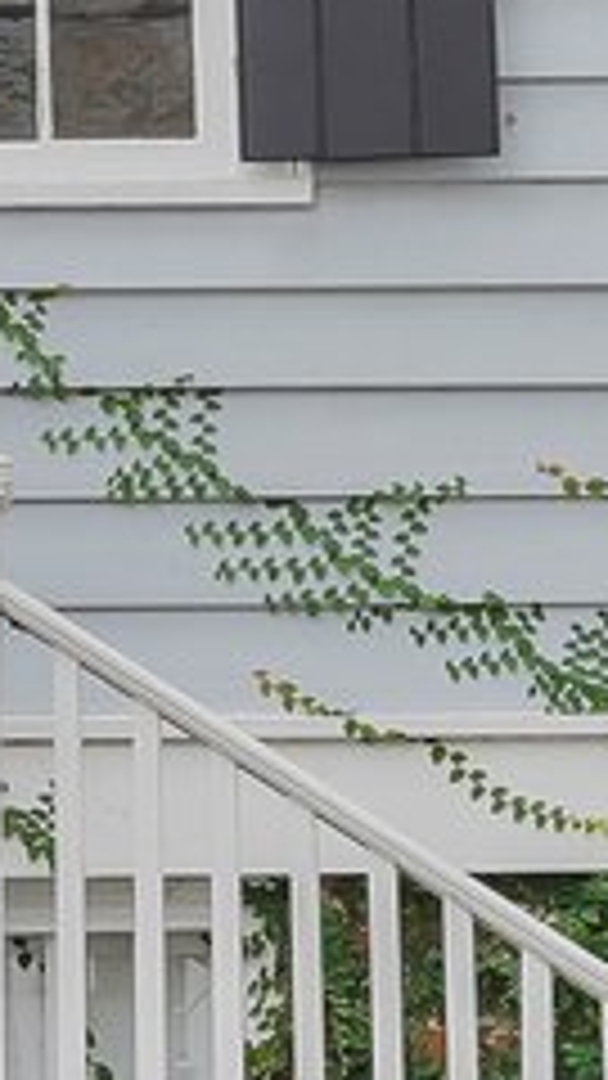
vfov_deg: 14.9
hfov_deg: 8.4
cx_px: 14
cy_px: 232
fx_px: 4099
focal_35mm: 143
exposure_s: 1/20
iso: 320
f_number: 9
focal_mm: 16
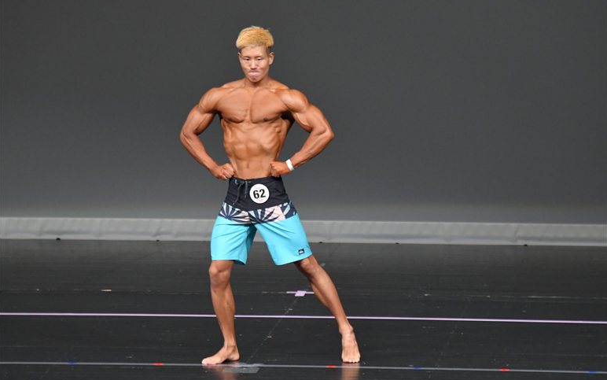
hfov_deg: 6.5
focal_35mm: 322
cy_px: 184
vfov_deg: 4.1
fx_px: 5328
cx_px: 303
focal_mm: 210
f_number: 5.6
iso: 4000
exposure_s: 1/400
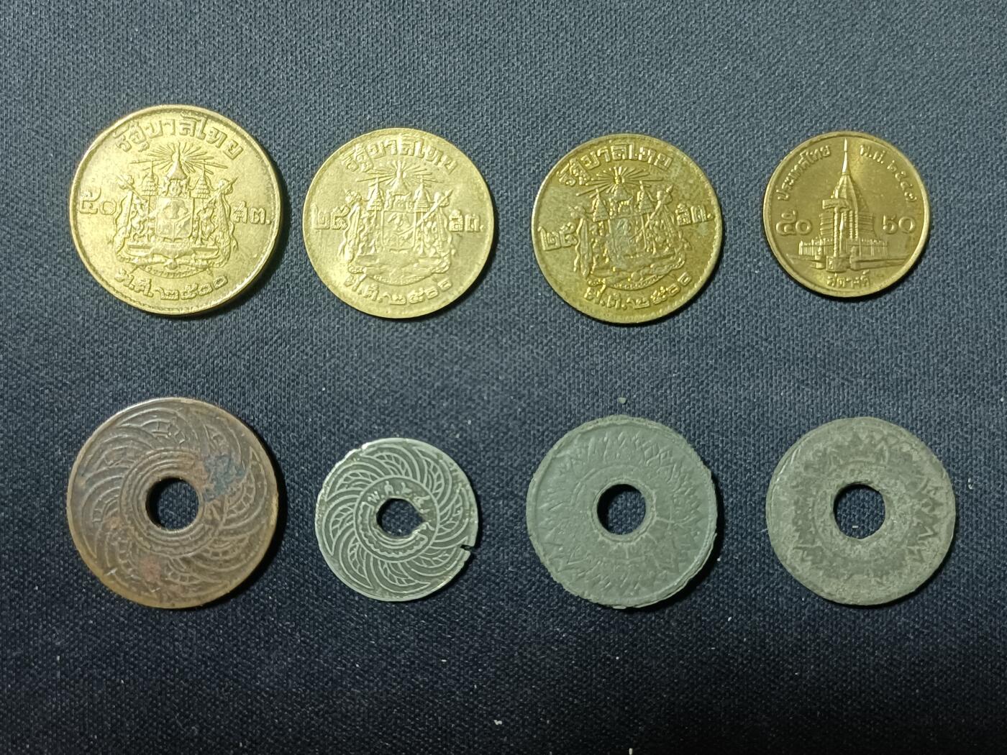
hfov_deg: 52.6
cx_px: 504
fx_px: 1018
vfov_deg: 40.7
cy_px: 378
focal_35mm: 35
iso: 2142
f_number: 1.8
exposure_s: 1/25
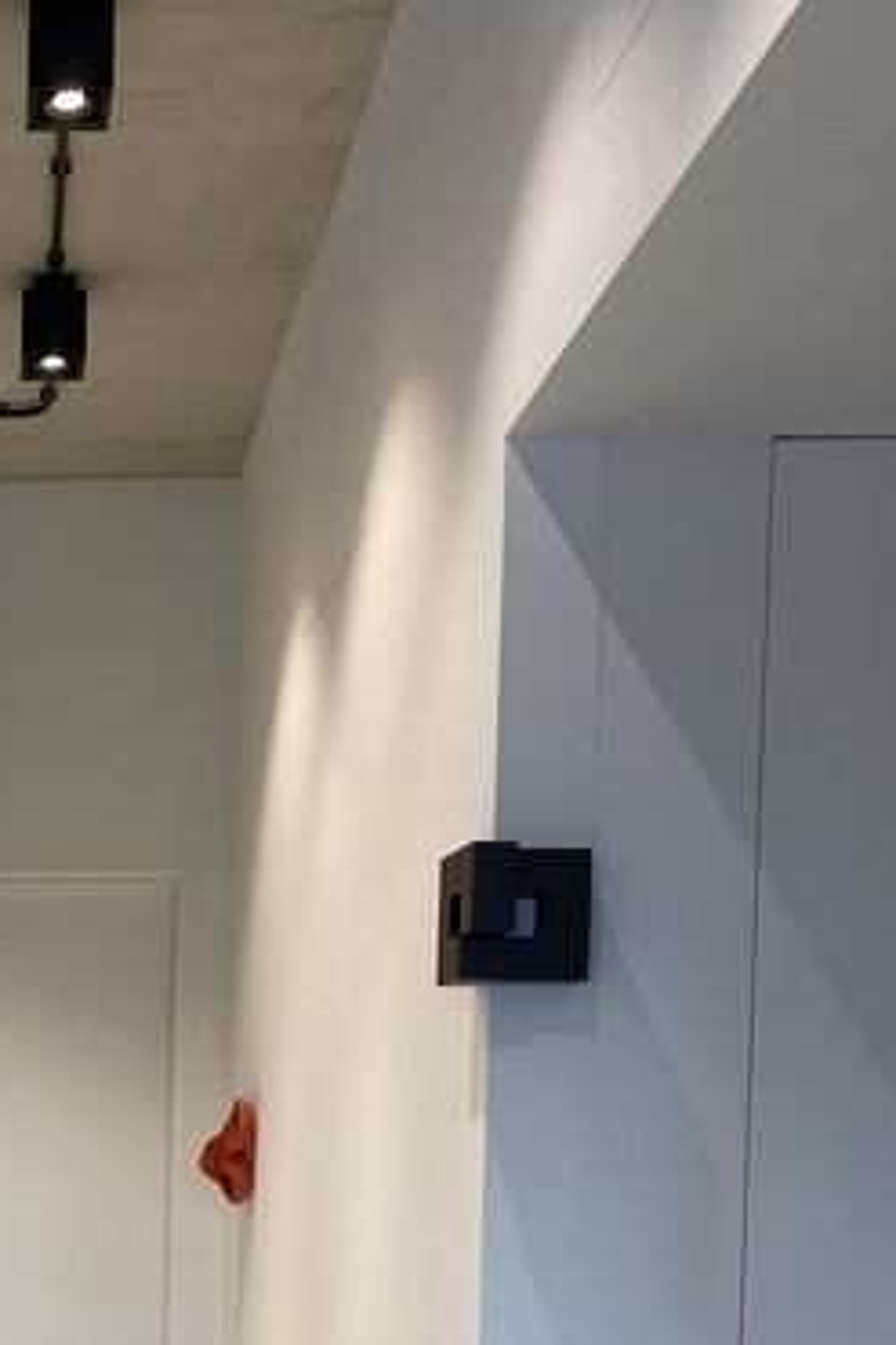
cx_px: -76
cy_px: 1363
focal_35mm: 56
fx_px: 2092
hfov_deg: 22.8
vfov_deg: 32.6
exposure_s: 1/100
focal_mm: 4.25
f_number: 1.8
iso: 80
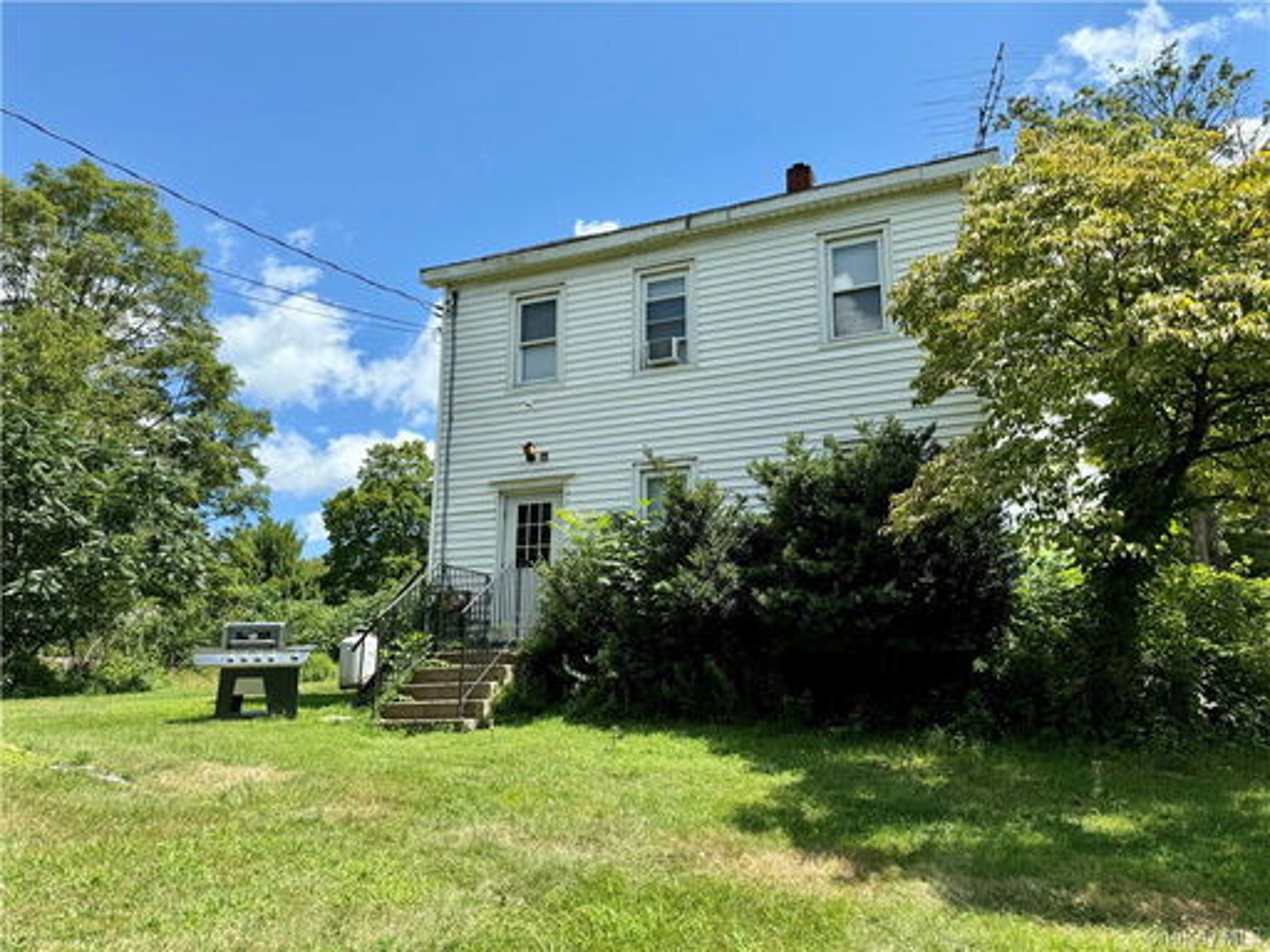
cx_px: 635
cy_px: 476
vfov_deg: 56.8
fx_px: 881
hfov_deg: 71.6
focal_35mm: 24
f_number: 1.78
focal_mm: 6.76
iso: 80
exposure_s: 1/2959
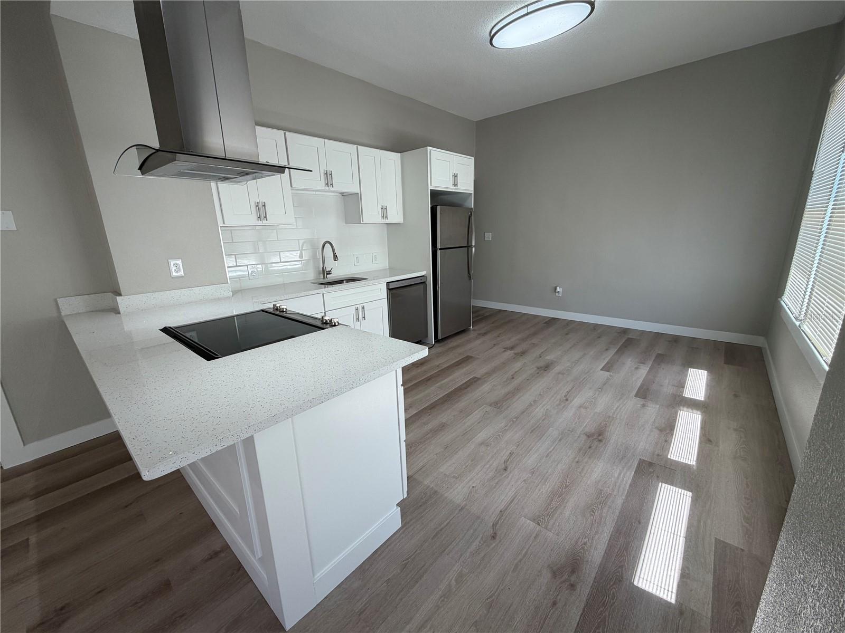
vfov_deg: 85.7
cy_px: 316
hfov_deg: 102.1
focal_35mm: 14
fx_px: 342
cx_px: 422
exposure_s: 1/120
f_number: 2.2
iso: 64
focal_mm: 2.22
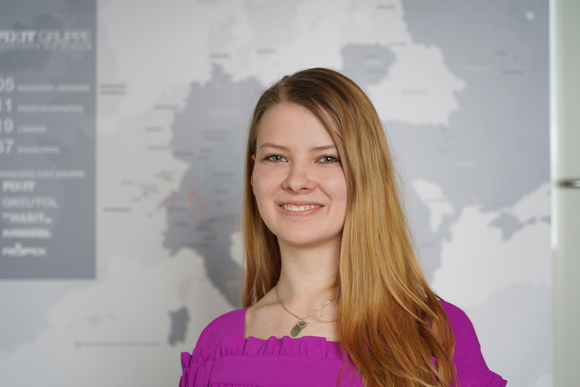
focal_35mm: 105
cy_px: 194
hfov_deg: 19.5
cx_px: 290
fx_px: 1692
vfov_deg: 13.0
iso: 100
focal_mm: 105
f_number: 4
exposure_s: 1/125
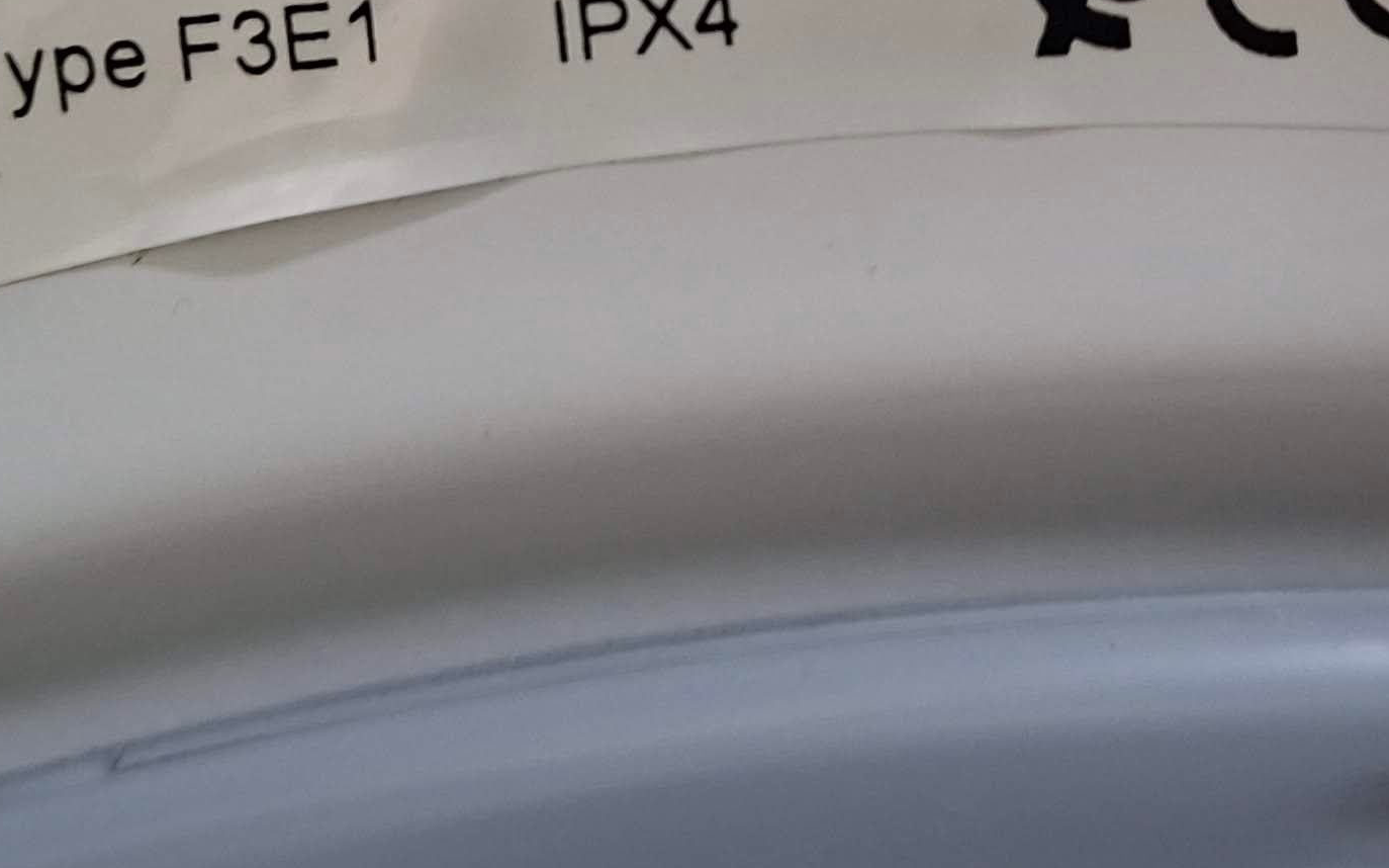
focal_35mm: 71
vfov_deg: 17.3
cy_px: -227
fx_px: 2687
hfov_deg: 28.9
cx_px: 812
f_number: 1.8
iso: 500
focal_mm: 5.54
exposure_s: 1/25
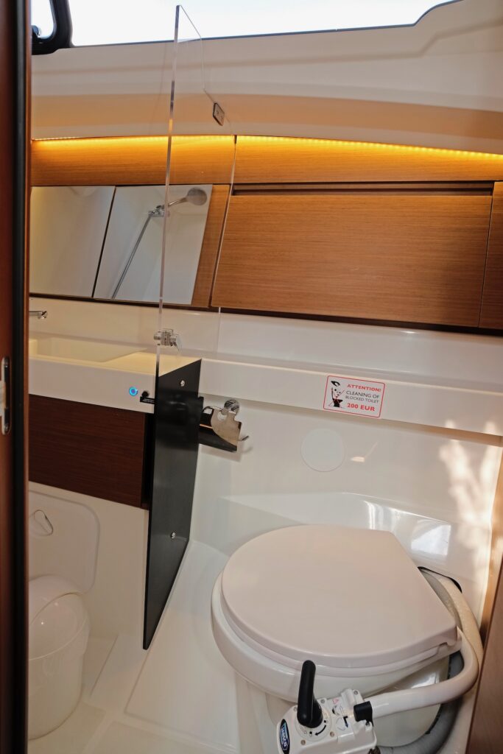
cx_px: 252
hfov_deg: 61.9
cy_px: 377
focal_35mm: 20
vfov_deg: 84.0
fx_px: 419
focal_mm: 13
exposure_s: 1/50
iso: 1600
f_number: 5.6
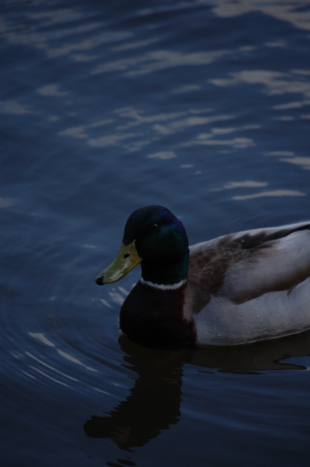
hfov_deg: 4.6
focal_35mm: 300
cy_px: 234
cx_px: 155
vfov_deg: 6.9
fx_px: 3883
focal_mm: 200
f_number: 5.6
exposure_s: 1/400
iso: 200
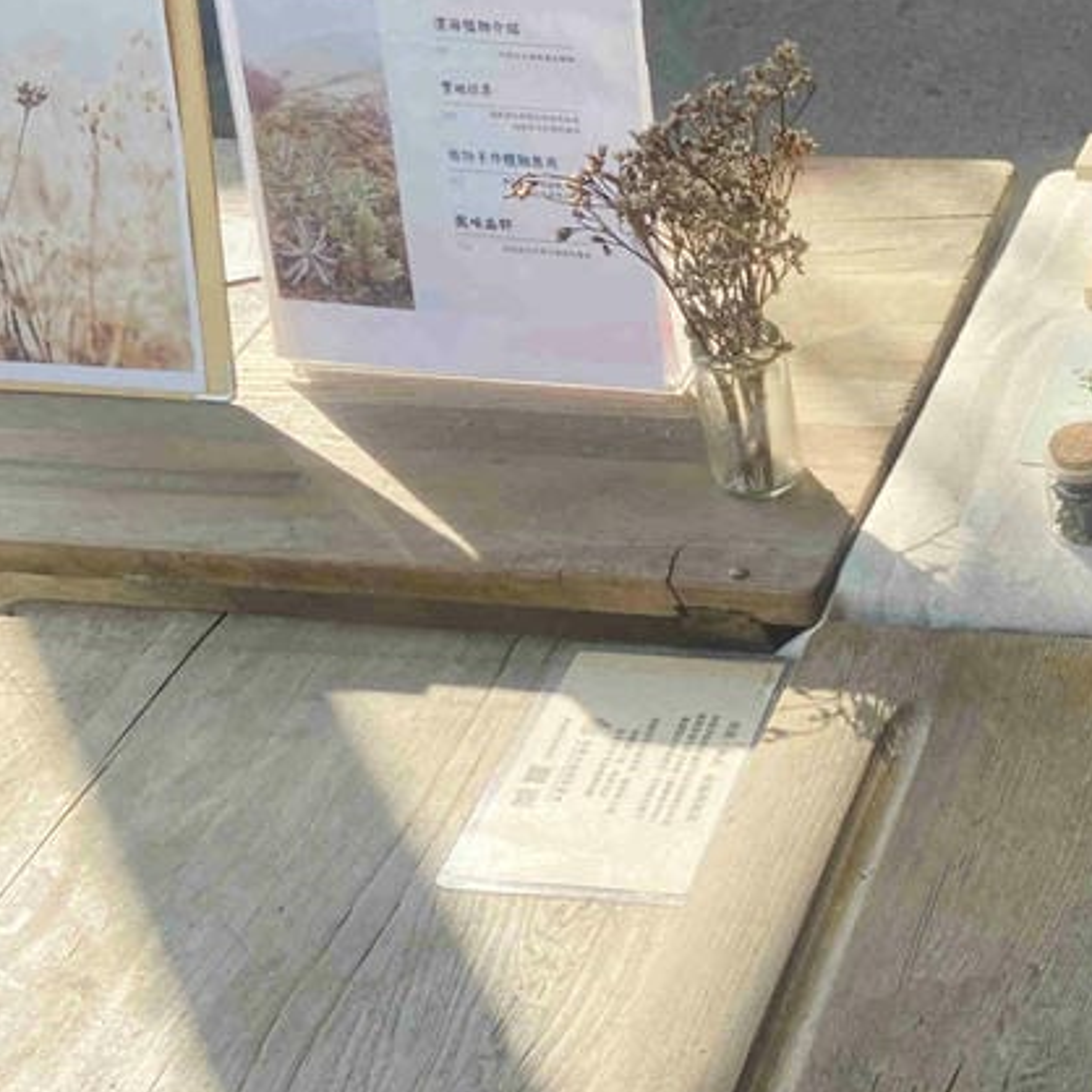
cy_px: 452
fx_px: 2356
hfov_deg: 25.2
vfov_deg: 26.1
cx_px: 1021
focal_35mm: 66
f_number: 1.8
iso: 32
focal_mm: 4.25
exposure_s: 1/833
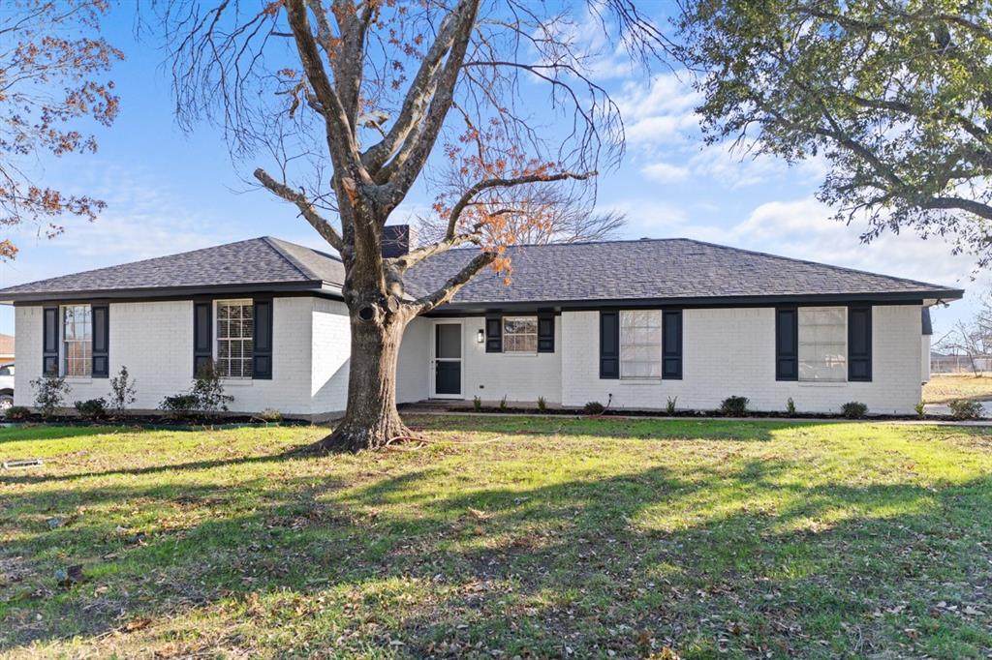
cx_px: 496
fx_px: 624
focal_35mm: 23
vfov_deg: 55.8
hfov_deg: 77.0
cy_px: 330
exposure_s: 1/250
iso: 200
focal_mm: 15.1
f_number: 3.2
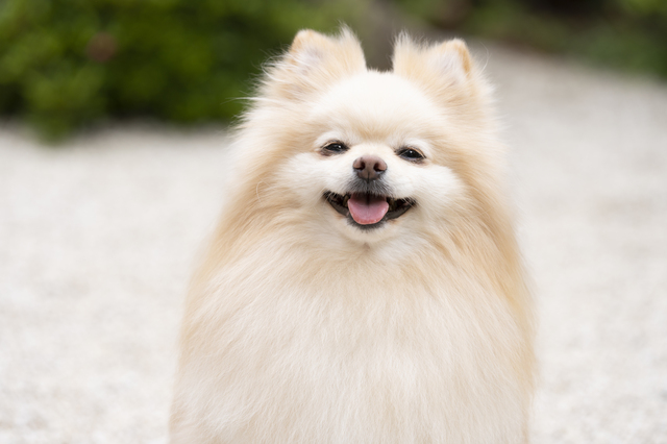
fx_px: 2852
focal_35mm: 154
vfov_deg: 8.9
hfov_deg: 13.3
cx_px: 334
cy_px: 222
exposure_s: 1/400
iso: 200
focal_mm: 154
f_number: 4.5
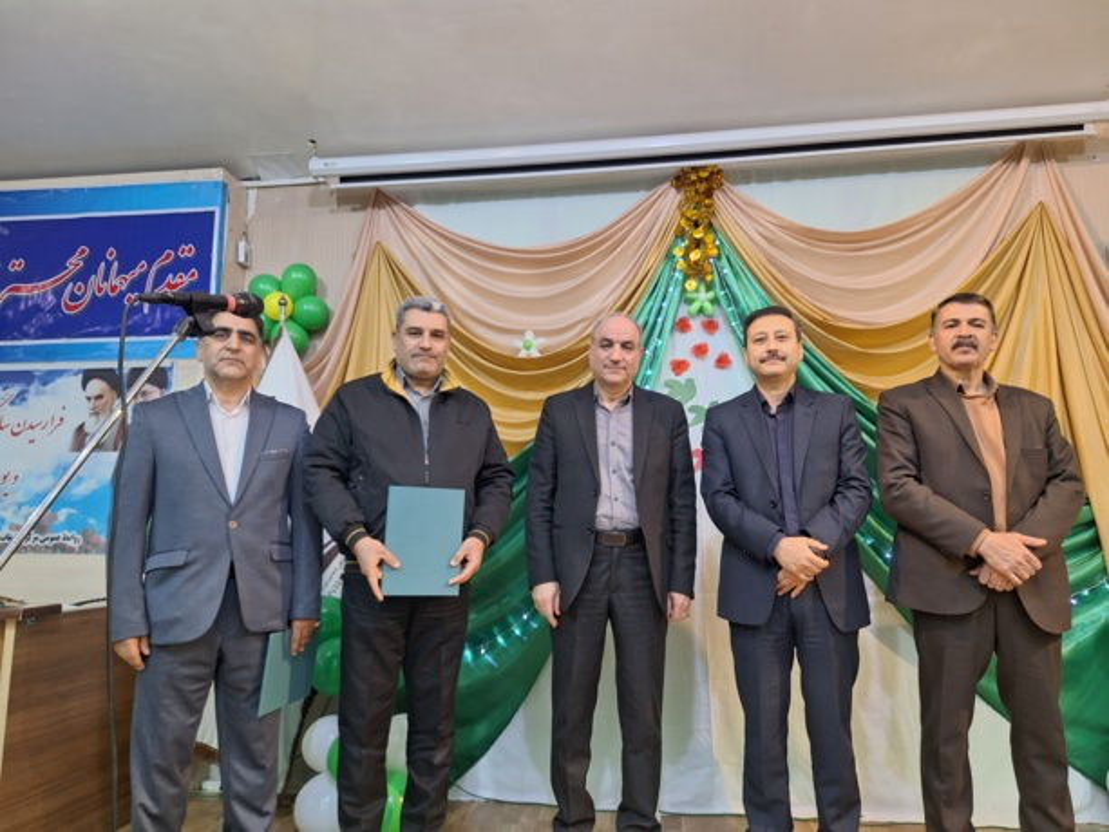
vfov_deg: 58.9
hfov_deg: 73.9
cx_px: 554
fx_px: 737
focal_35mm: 23
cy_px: 416
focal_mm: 5.54
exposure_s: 1/50
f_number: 1.8
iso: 200
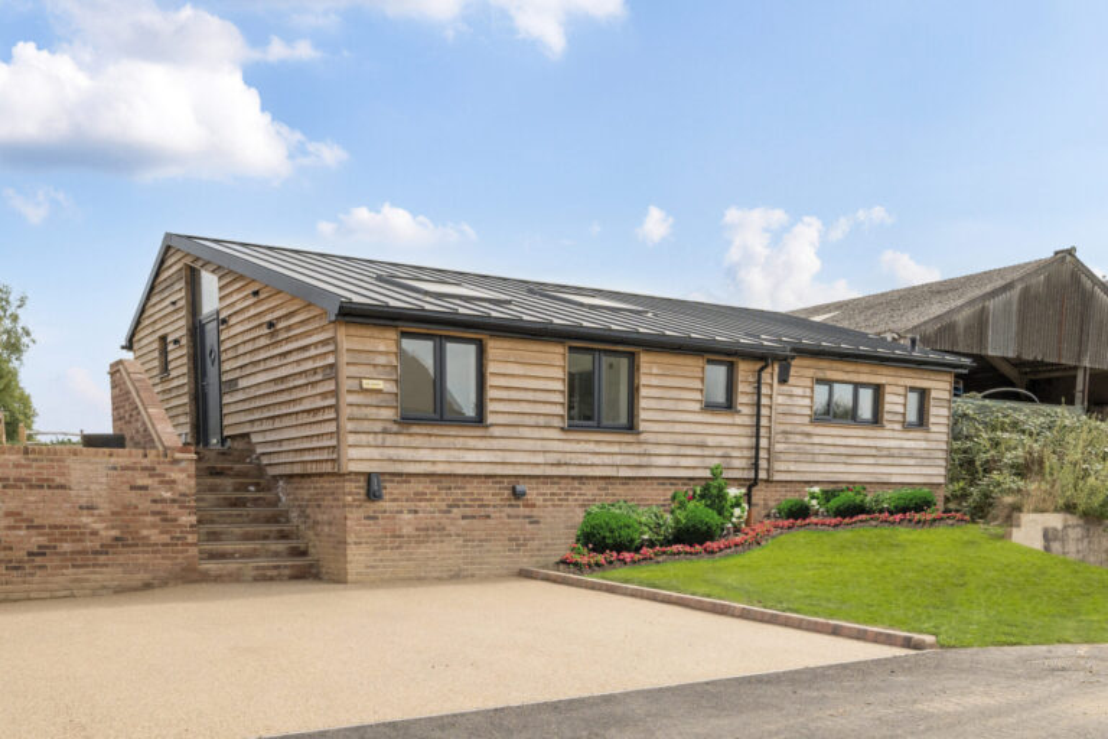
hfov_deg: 57.2
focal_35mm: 33
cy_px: 370
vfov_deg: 40.0
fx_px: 1016
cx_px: 554
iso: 400
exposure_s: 1/800
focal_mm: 22
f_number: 8
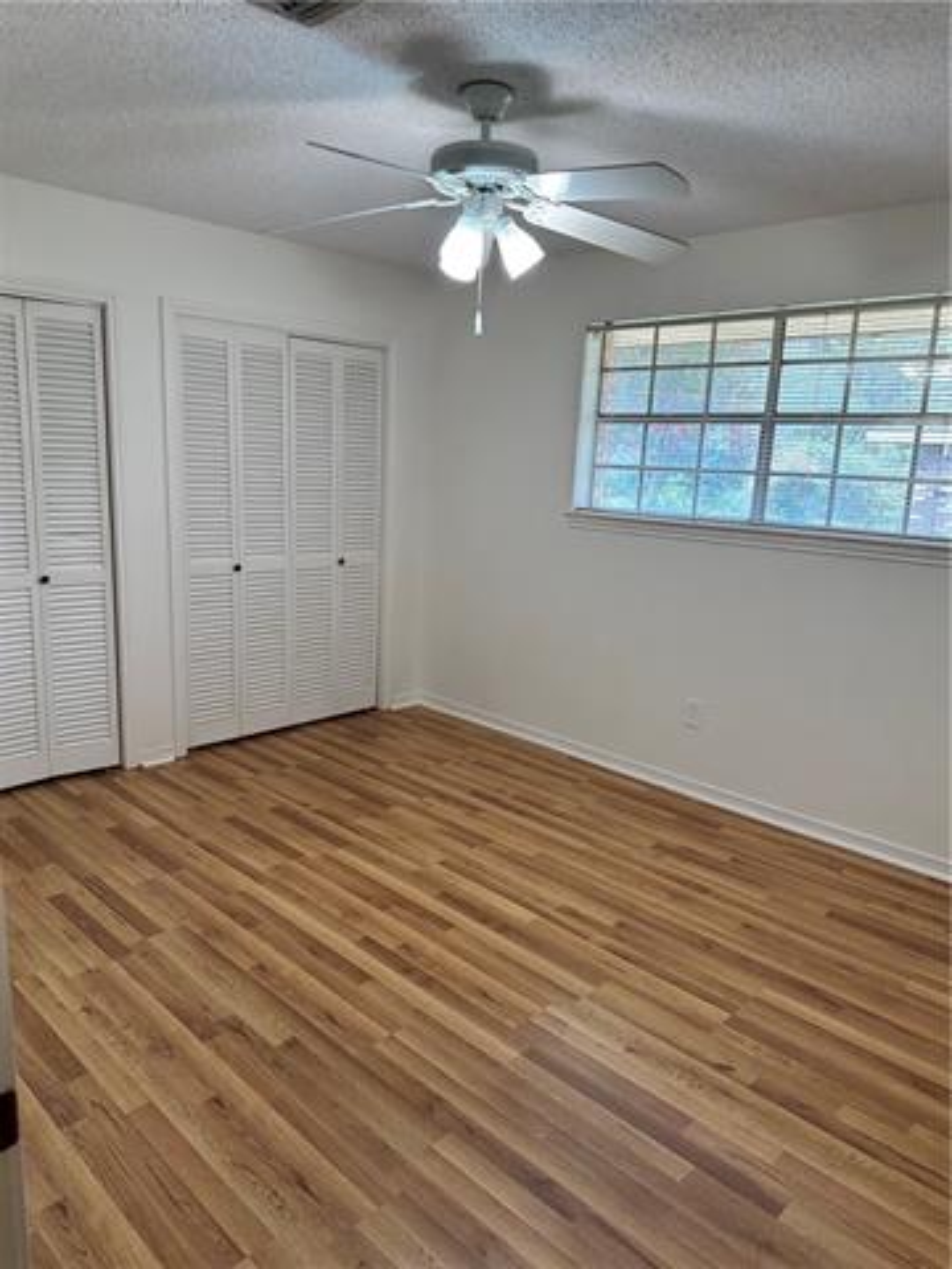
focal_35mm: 24
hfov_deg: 56.8
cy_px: 634
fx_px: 880
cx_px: 476
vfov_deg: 71.6
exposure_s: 1/120
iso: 125
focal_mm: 6.86
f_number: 1.78
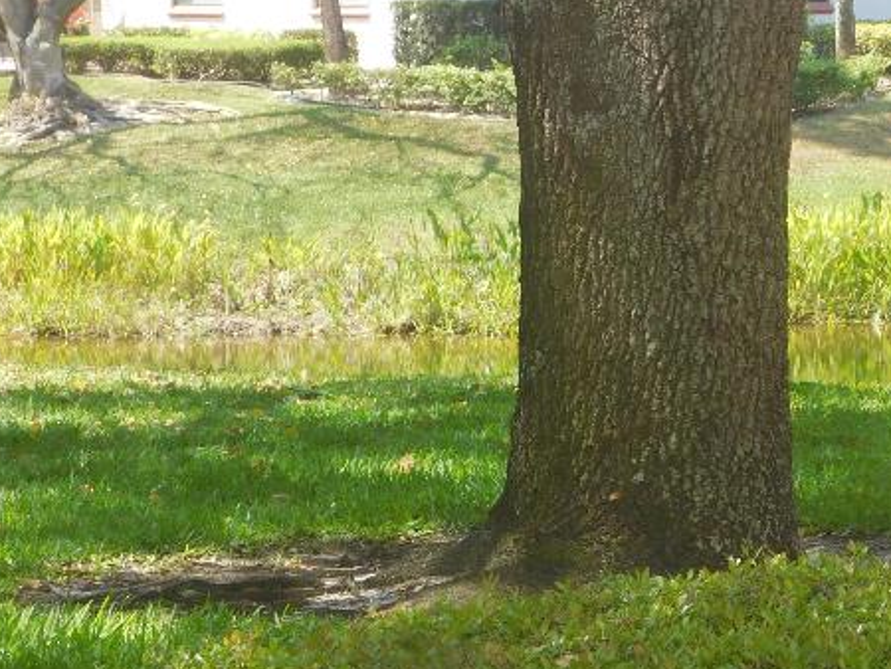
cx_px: 855
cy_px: 364
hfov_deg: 10.8
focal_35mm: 182
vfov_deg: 8.2
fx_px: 4687
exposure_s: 1/60
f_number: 4.4
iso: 125
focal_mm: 14.2
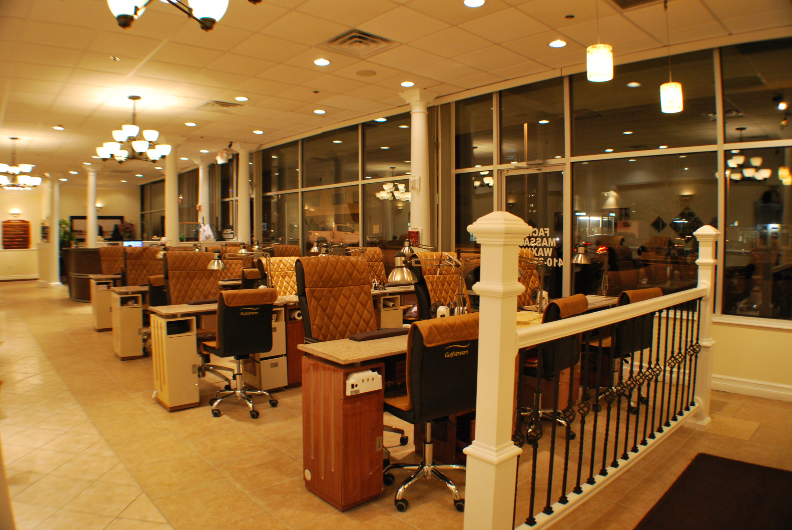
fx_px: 661
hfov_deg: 61.9
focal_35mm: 30
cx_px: 396
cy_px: 265
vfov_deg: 43.7
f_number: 3.8
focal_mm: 20
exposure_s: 1/20
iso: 400
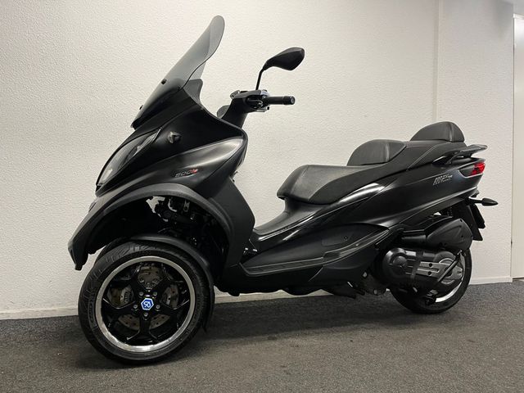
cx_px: 262
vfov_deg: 53.1
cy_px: 196
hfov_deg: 67.3
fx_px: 394
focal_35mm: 26
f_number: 1.6
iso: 80
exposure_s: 1/50
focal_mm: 5.1
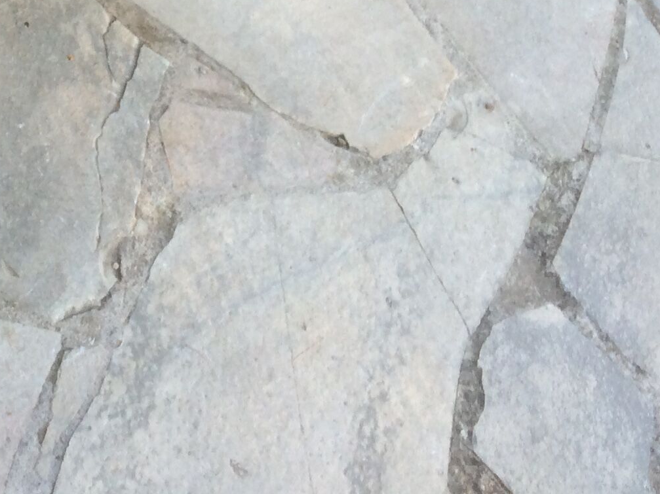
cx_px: -146
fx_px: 1792
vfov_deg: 14.4
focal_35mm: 94
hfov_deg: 19.6
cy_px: -296
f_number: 2.2
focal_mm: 4.15
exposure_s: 1/100
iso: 50
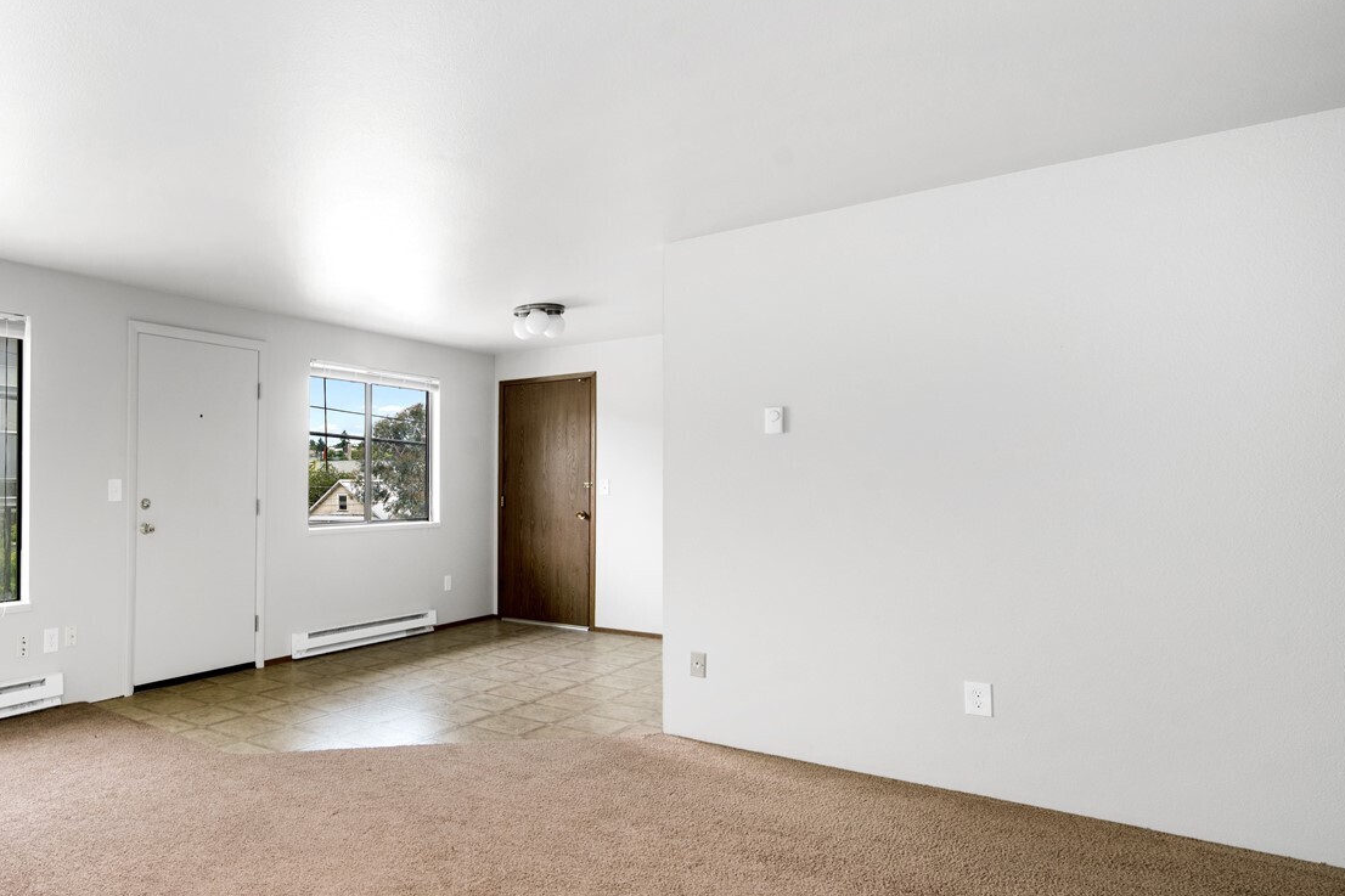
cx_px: 340
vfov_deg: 55.1
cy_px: 476
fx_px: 859
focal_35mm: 23
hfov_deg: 71.1
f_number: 6.3
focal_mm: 15
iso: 500
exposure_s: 1/25
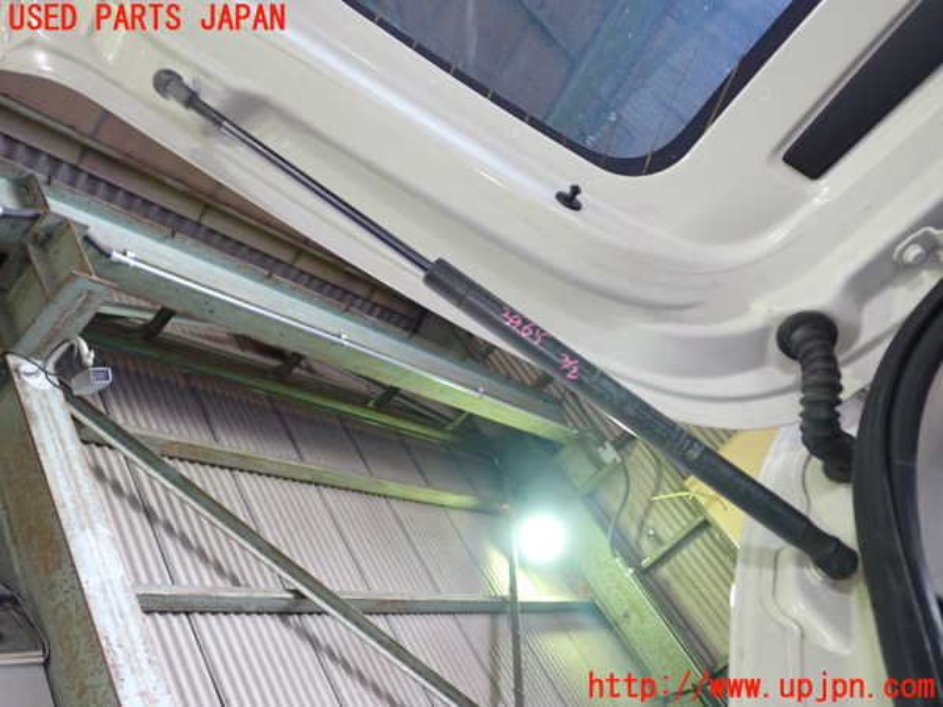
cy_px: 354
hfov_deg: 56.8
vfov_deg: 44.2
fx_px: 872
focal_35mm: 32
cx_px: 472
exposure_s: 1/30
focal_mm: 5.79
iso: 320
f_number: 2.4
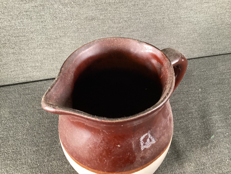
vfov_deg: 45.4
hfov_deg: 58.3
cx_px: 116
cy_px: 87
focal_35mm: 31
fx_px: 207
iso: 400
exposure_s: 1/60
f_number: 2.4
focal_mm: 3.3
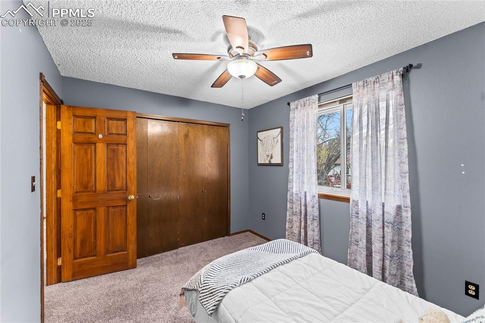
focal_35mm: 14
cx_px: 242
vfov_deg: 81.2
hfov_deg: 104.3
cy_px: 162
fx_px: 189
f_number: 8
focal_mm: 14
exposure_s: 1.3
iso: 500
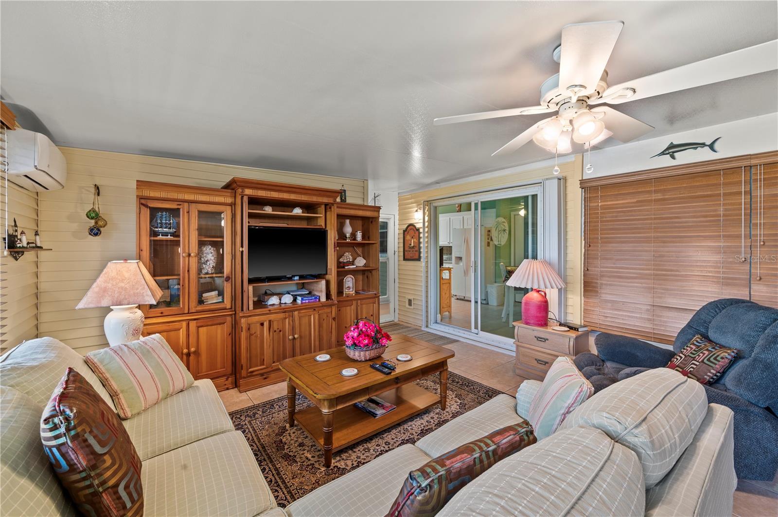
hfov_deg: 104.3
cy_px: 258
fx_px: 302
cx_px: 389
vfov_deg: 81.1
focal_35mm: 14
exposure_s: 1/1.25
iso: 320
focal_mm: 14
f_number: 9
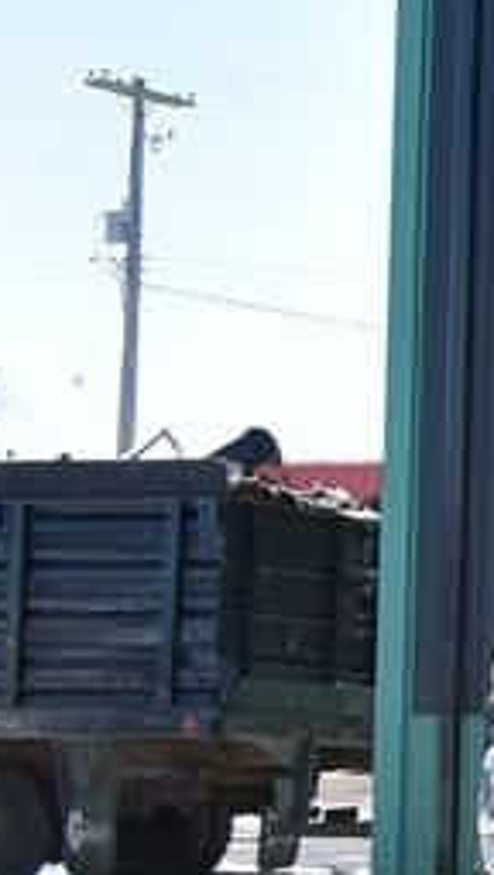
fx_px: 3297
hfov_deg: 6.7
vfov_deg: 15.1
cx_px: 2010
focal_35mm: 142
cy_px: 408
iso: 100
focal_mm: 18
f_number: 8
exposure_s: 1/250
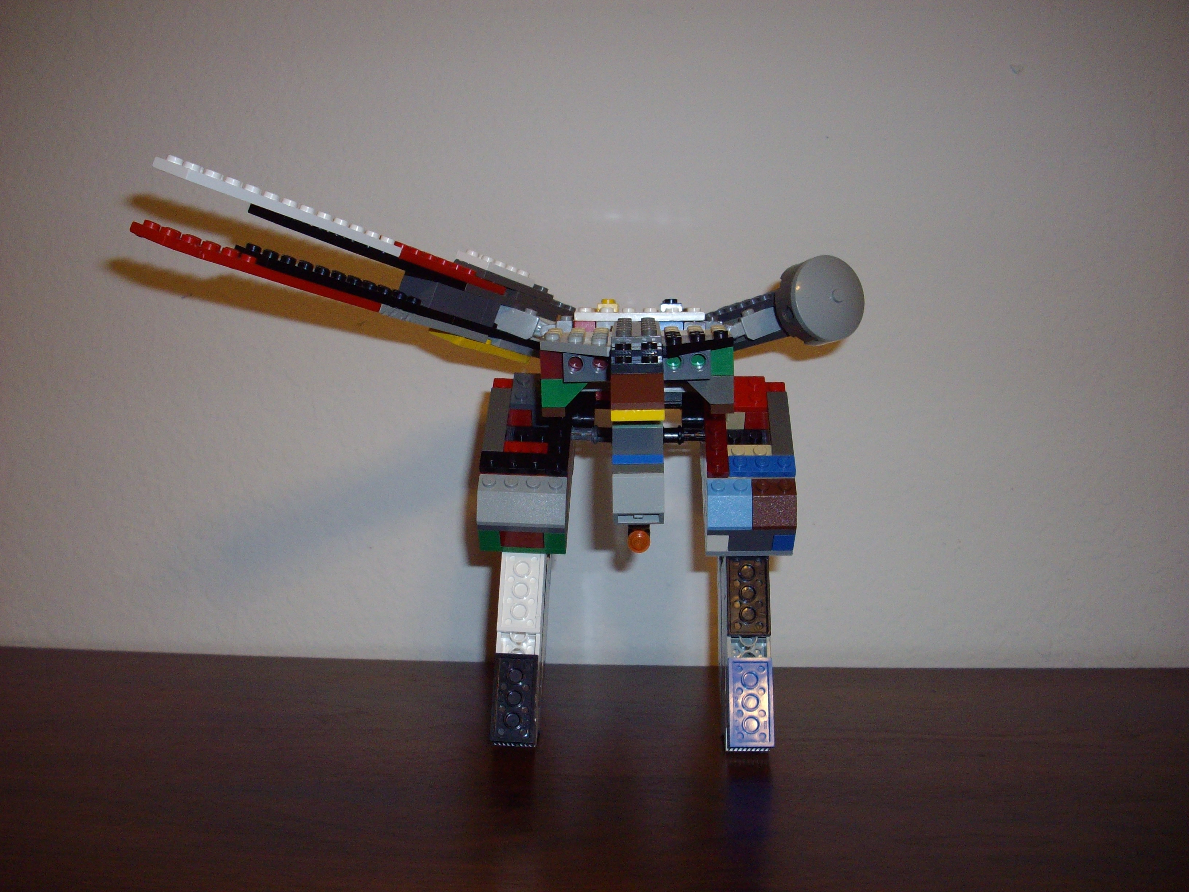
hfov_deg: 50.1
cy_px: 446
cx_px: 594
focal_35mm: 37
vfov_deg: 38.7
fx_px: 1271
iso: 160
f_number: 2.8
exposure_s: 1/50
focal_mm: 6.2
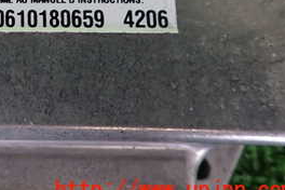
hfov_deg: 30.5
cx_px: -25
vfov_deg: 21.3
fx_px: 467
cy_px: -39
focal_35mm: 59
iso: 200
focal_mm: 4.5
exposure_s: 1/60
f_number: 2
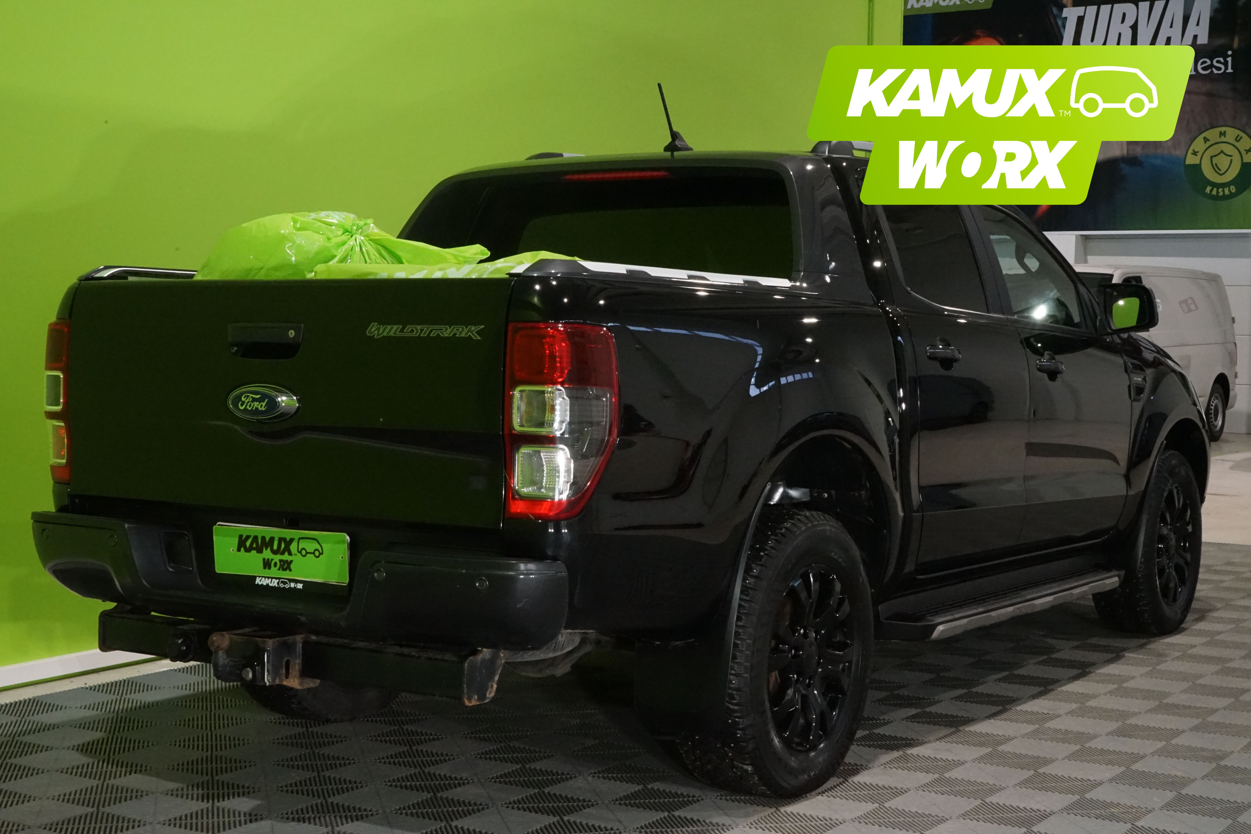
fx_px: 1772
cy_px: 417
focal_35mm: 51
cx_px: 626
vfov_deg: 26.5
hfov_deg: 38.9
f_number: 29
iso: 6400
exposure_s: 1/20
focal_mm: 51
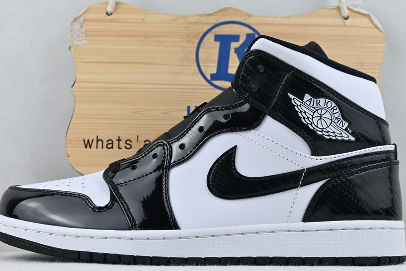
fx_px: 692
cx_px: 202
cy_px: 157
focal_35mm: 61
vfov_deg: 22.1
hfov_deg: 32.7
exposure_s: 1/100
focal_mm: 27.5
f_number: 4.5
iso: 100
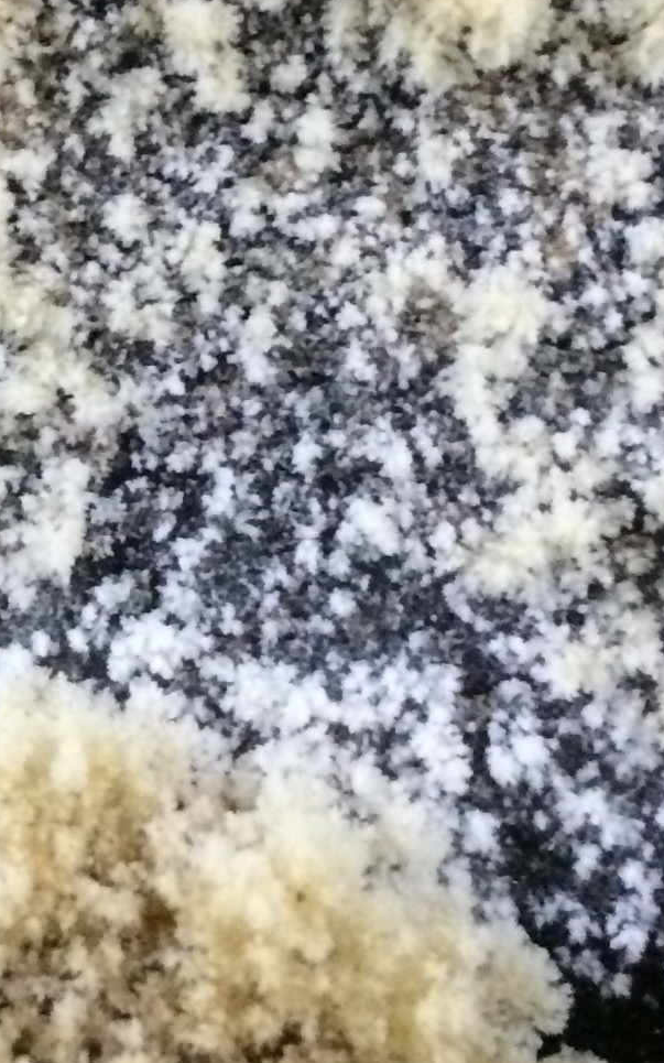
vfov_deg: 19.8
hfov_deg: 12.2
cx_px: -205
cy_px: 250
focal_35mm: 104
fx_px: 3012
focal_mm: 4.15
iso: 320
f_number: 2.2
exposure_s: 1/15
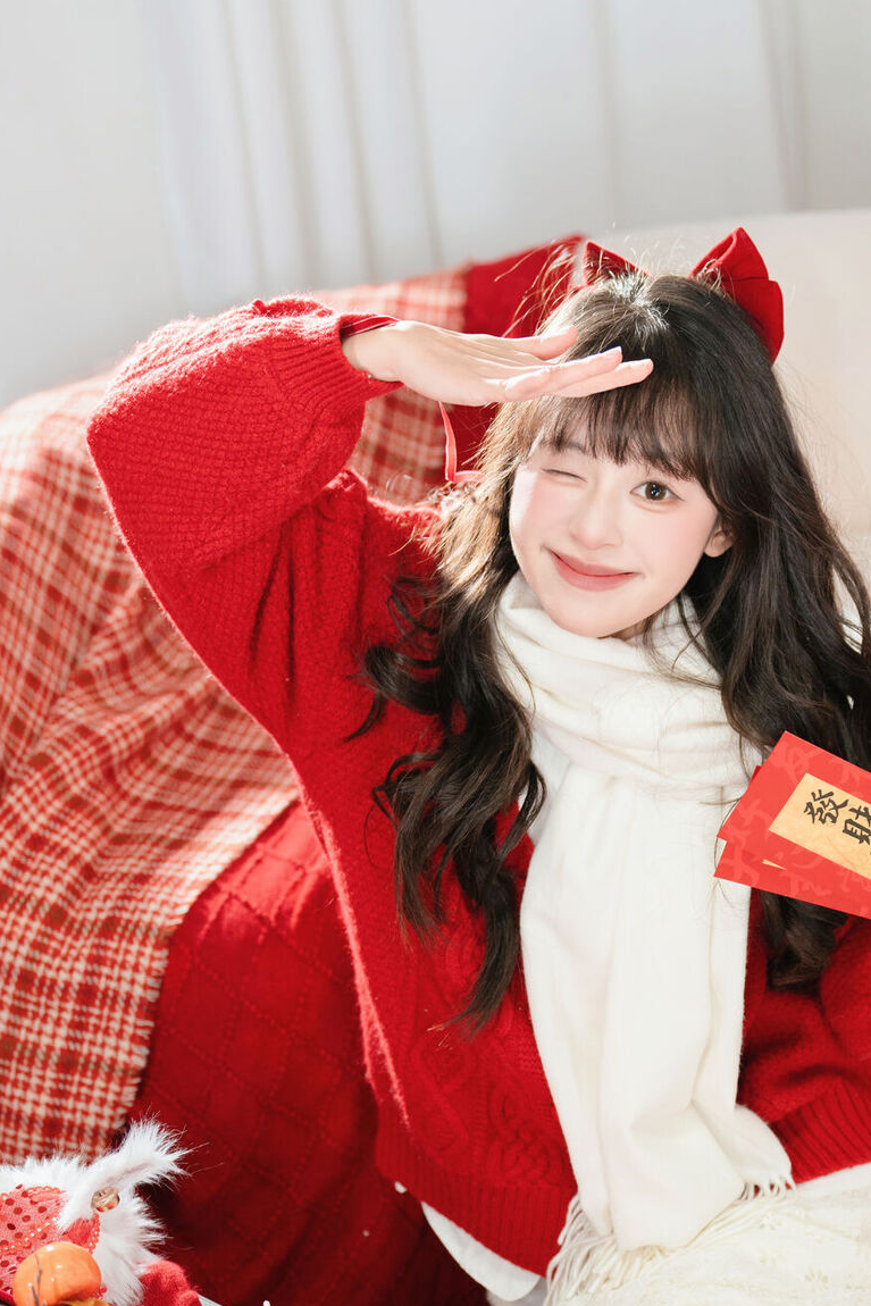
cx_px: 556
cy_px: 859
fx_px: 4172
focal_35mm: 115
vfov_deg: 17.7
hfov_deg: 11.9
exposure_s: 1/200
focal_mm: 84
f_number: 2.8
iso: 1250
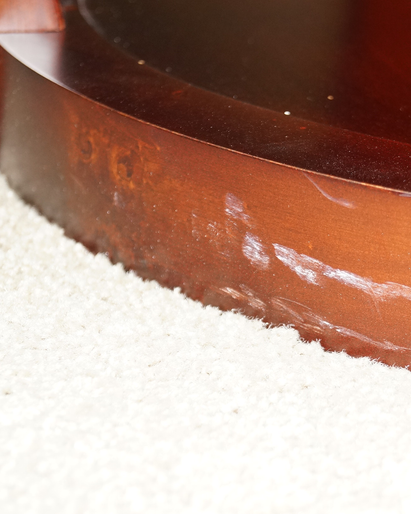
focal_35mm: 85
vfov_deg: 22.5
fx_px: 1293
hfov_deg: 17.9
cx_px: 316
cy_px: 257
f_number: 5.6
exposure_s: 1/60
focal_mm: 40
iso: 800
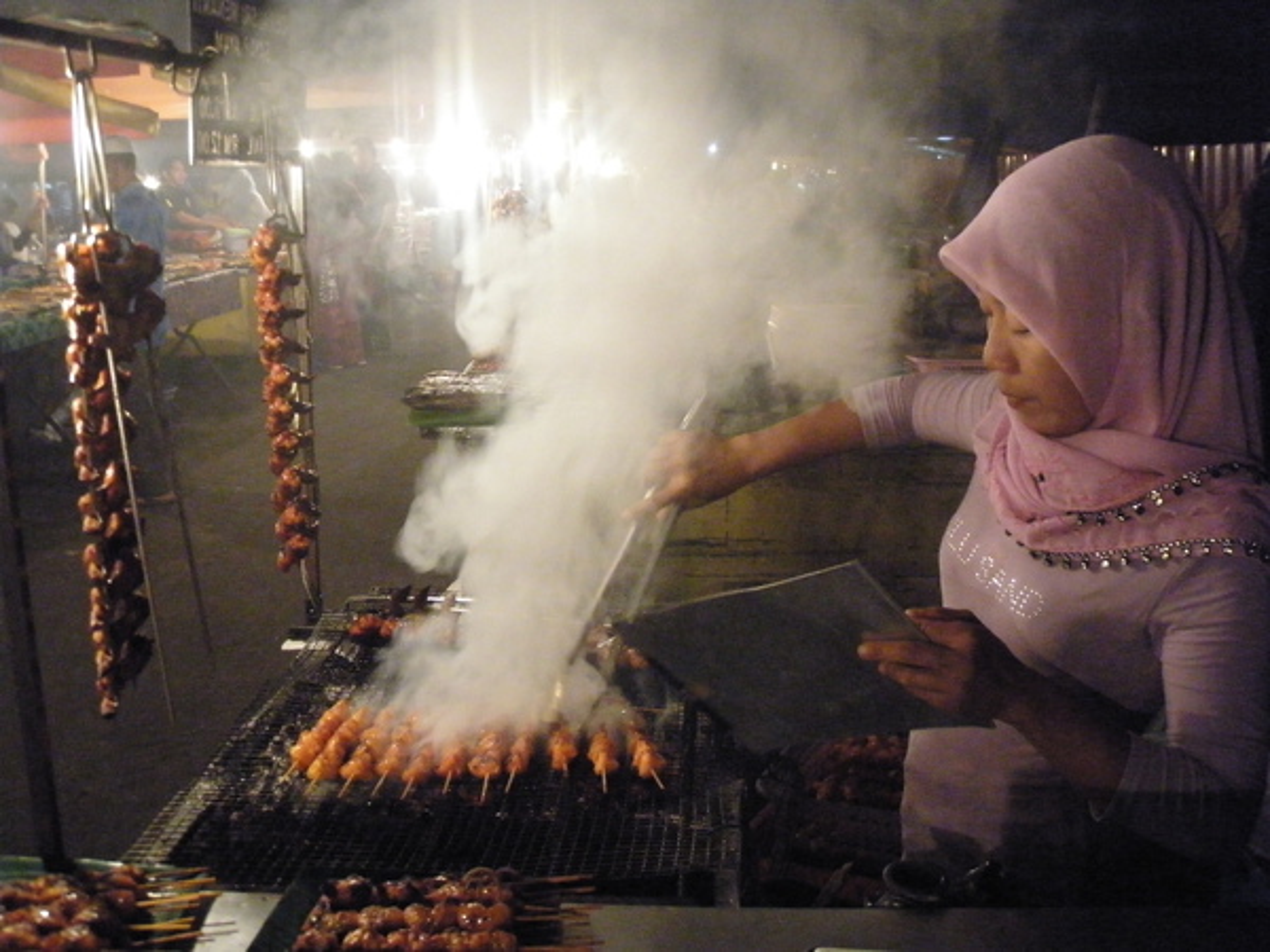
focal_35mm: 38
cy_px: 476
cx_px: 635
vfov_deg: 37.7
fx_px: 1394
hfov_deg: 49.0
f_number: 3.5
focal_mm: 6.7
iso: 1000
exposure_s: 1/25
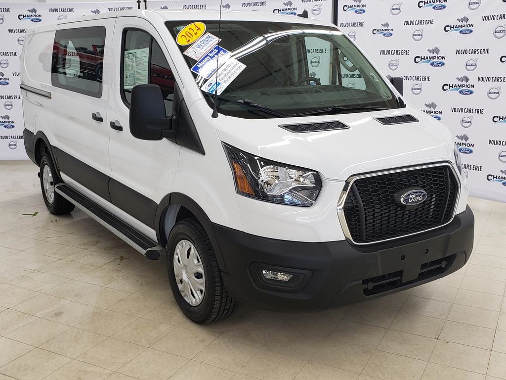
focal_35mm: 26
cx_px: 253
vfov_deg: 53.1
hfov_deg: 67.3
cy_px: 190
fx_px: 380
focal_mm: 4.3
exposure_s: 1/60
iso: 125
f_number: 2.4
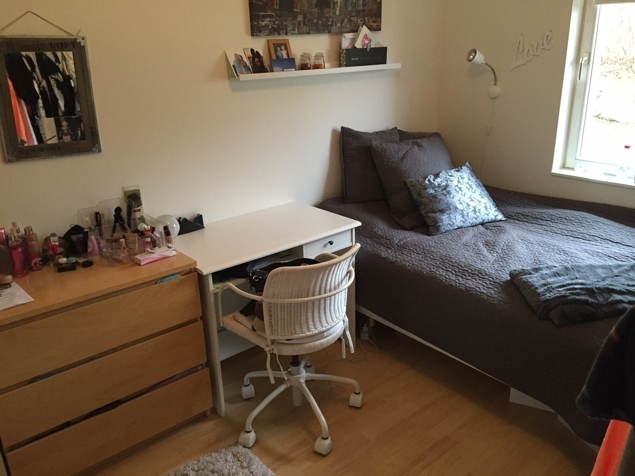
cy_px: 238
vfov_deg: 48.2
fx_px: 532
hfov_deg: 61.7
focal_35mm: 29
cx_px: 318
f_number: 2.2
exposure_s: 1/33
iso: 250
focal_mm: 4.15
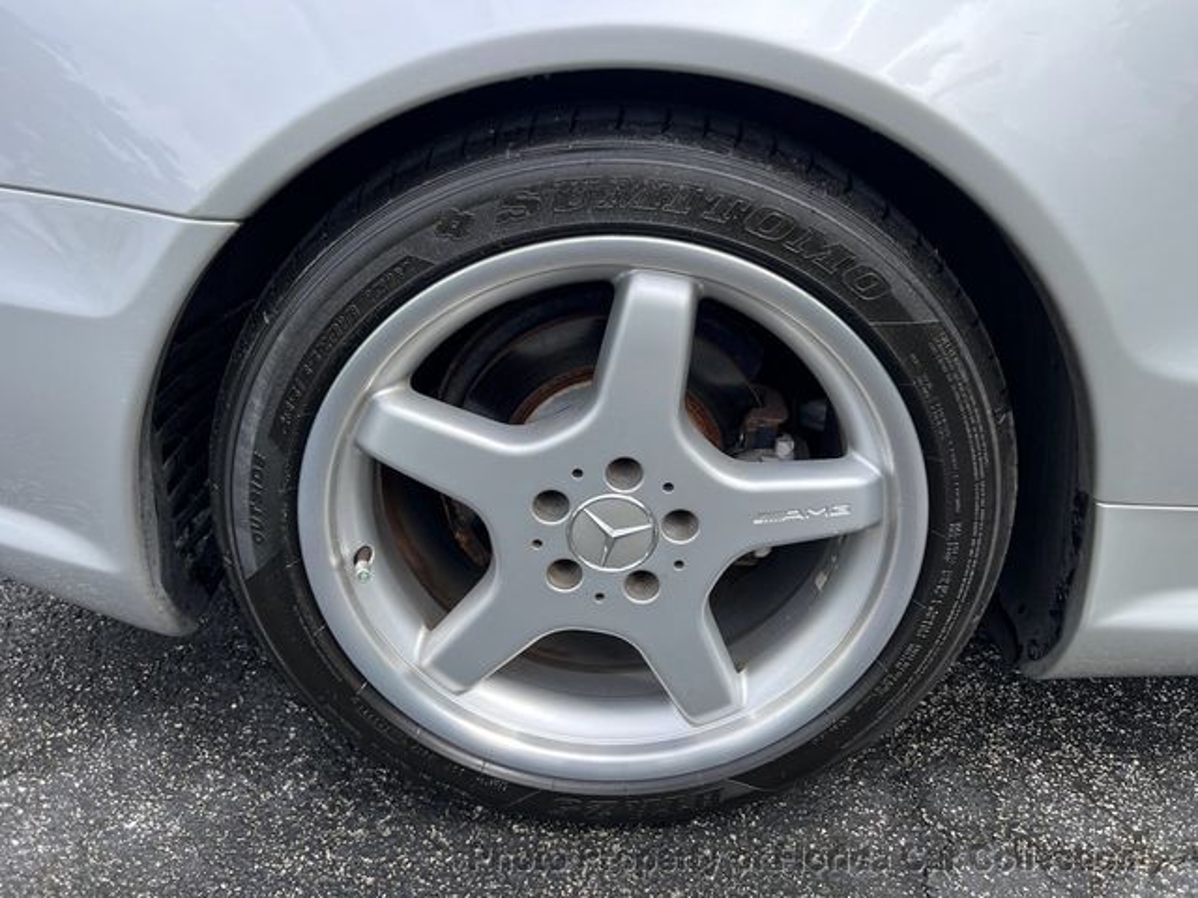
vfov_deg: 53.1
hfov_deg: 67.3
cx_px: 599
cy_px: 449
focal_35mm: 26
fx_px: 900
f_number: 1.5
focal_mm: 5.7
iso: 50
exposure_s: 1/1159
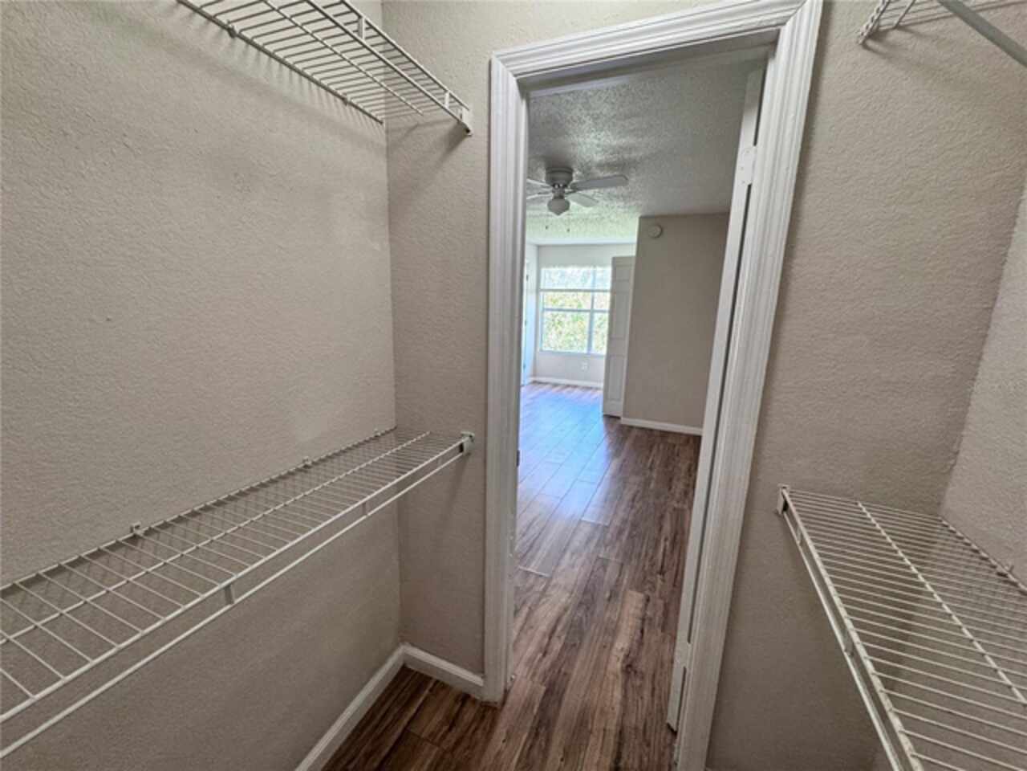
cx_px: 514
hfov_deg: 102.1
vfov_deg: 85.7
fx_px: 415
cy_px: 386
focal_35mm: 14
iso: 250
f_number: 2.2
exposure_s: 1/120
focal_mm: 2.22
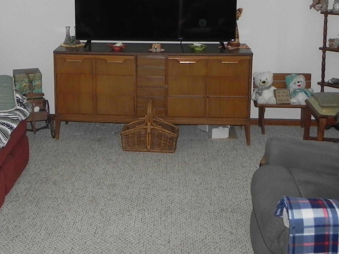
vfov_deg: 25.7
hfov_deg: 34.1
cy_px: 54
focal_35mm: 56
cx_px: 115
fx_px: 548
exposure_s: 1/30
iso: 200
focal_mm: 4.6
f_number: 2.8
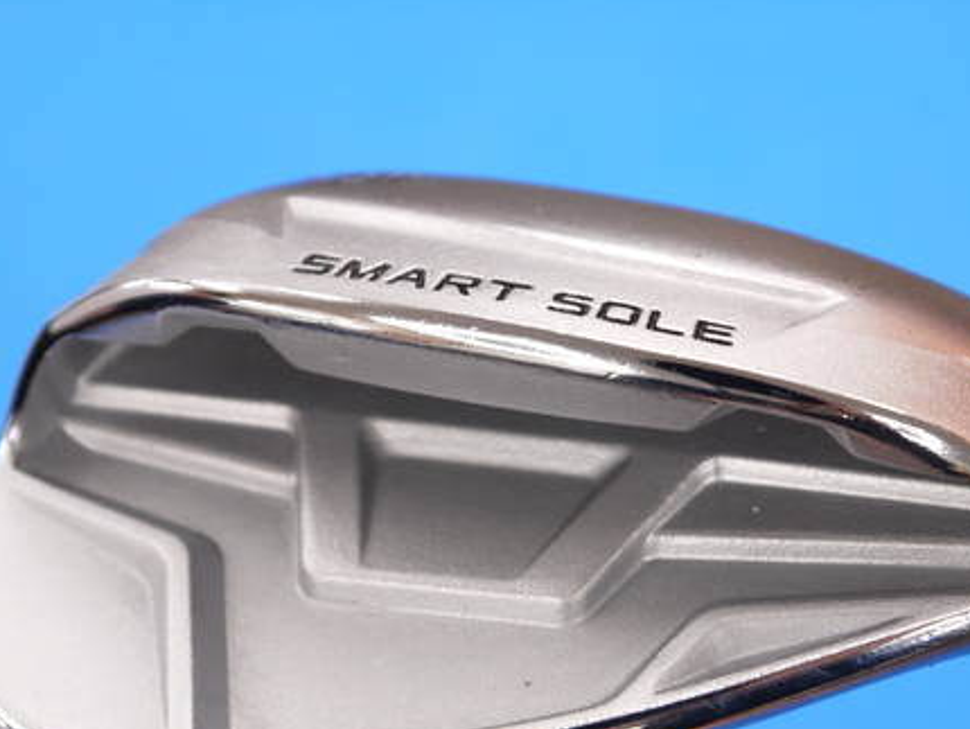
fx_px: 3252
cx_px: 496
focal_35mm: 116
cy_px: 456
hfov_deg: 17.0
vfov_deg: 12.8
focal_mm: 39
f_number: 5.5
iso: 500
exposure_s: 1/80
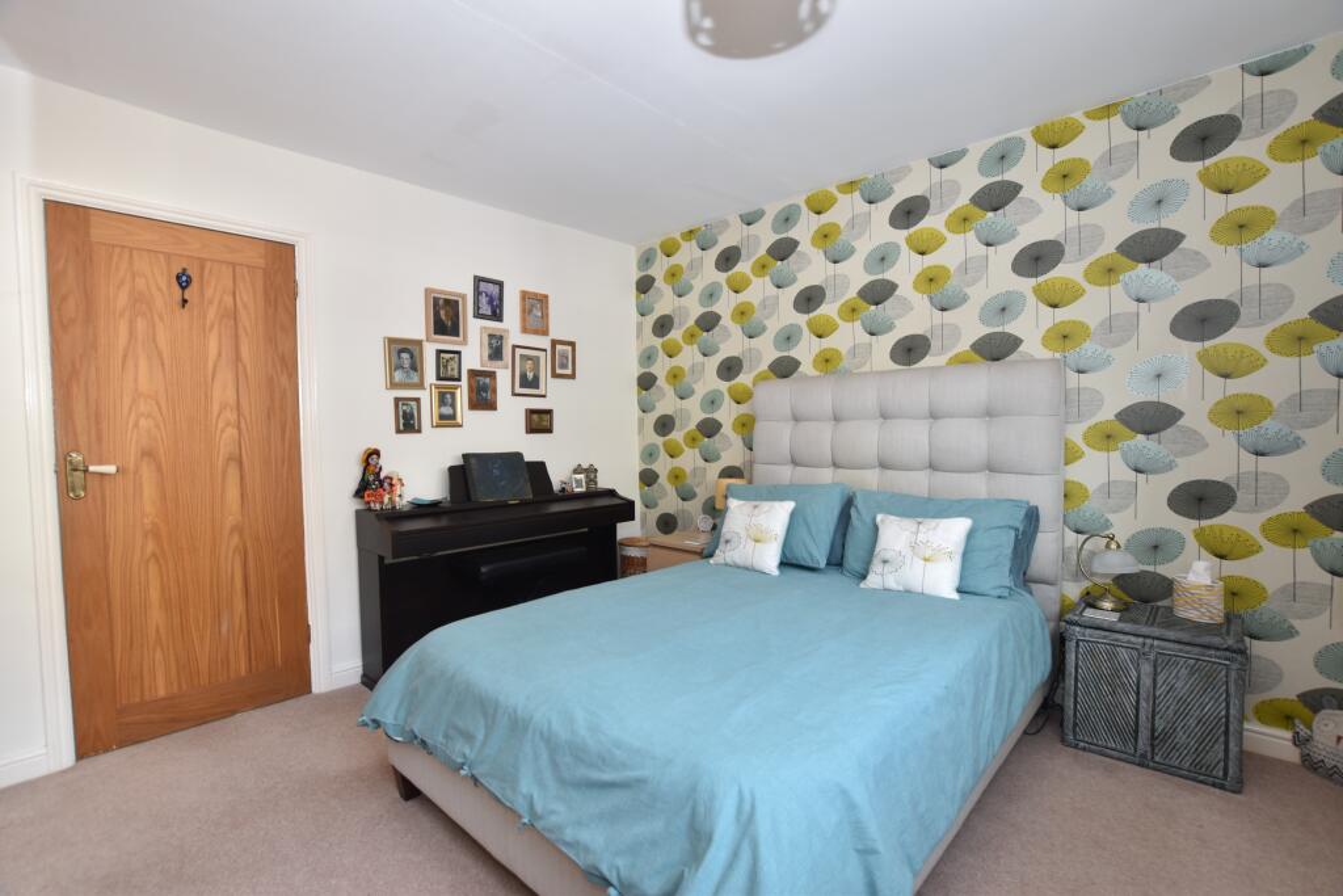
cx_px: 672
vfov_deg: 77.3
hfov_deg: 100.4
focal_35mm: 15
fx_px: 560
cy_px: 448
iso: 100
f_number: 5
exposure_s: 1/8
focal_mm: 10
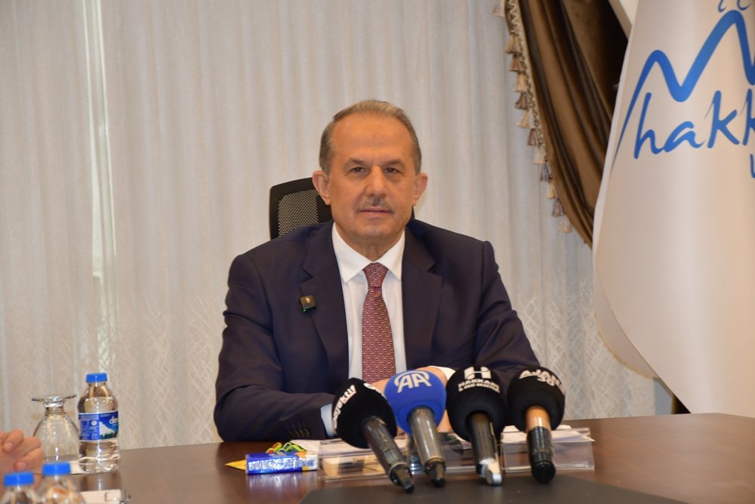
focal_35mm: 135
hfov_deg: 15.2
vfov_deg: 10.2
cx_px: 378
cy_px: 252
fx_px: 2831
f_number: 5.3
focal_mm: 90
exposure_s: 1/60
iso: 400
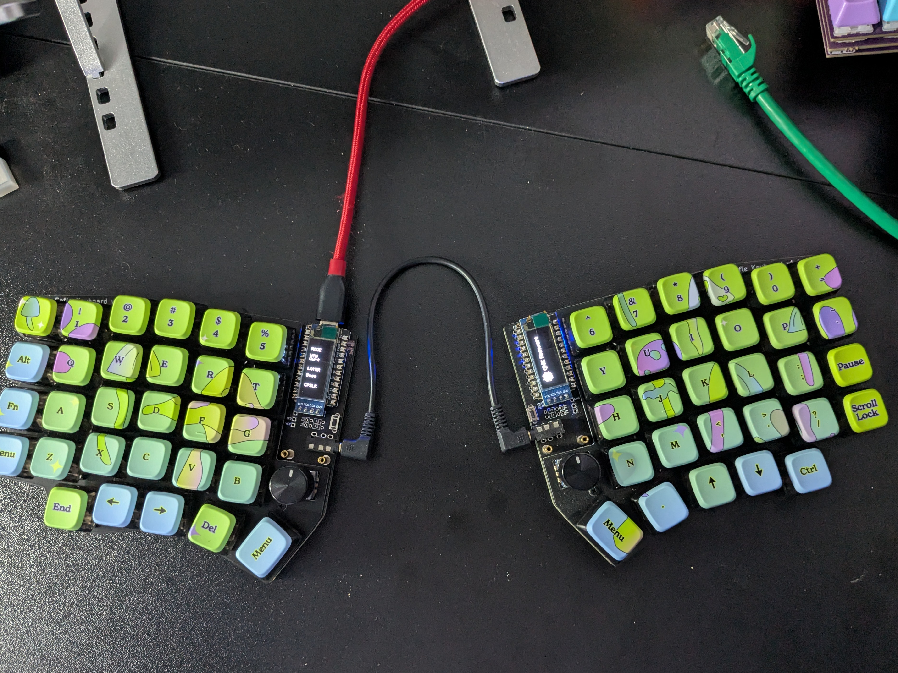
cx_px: 453
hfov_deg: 61.7
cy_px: 340
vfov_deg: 48.2
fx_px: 752
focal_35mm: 29
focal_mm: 4.38
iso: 387
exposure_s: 1/33.3
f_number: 1.73
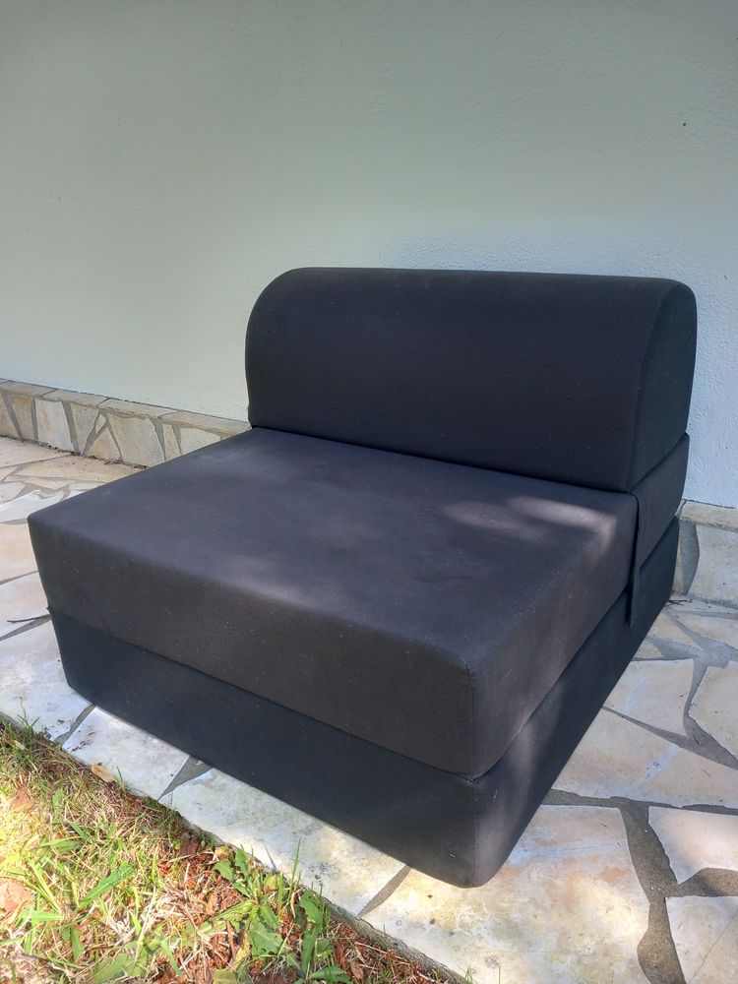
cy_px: 492
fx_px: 768
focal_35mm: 27
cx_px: 369
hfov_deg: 51.4
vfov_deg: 65.3
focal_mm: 4
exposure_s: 1/50
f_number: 1.8
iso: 25
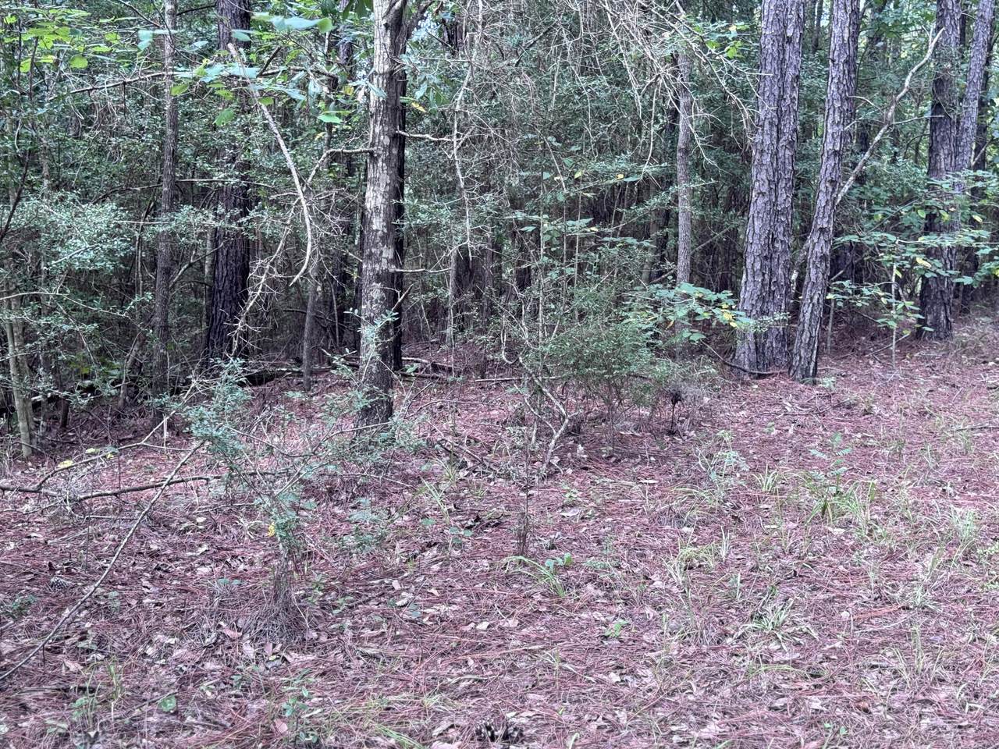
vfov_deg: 30.3
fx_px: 1385
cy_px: 374
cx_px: 500
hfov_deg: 39.7
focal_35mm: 48
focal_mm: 6.76
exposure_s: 1/147
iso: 64
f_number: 1.78
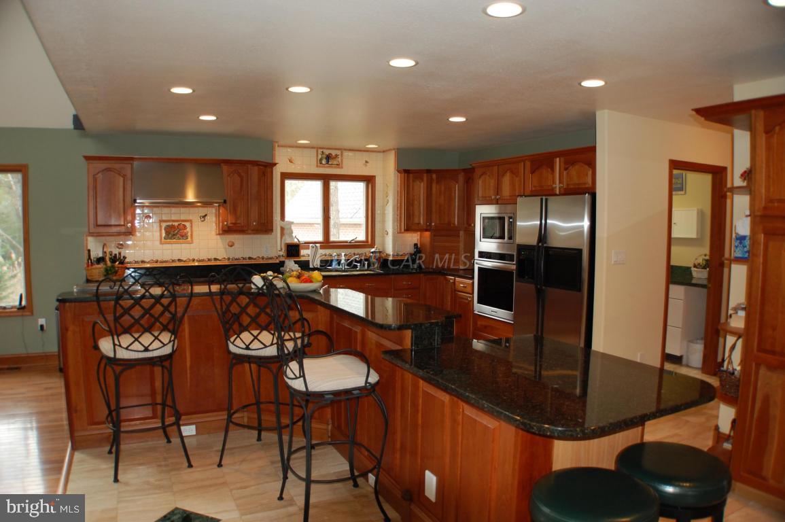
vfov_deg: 43.5
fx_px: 654
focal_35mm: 30
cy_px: 261
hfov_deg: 62.0
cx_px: 392
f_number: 3.8
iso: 400
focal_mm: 20
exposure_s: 1/60
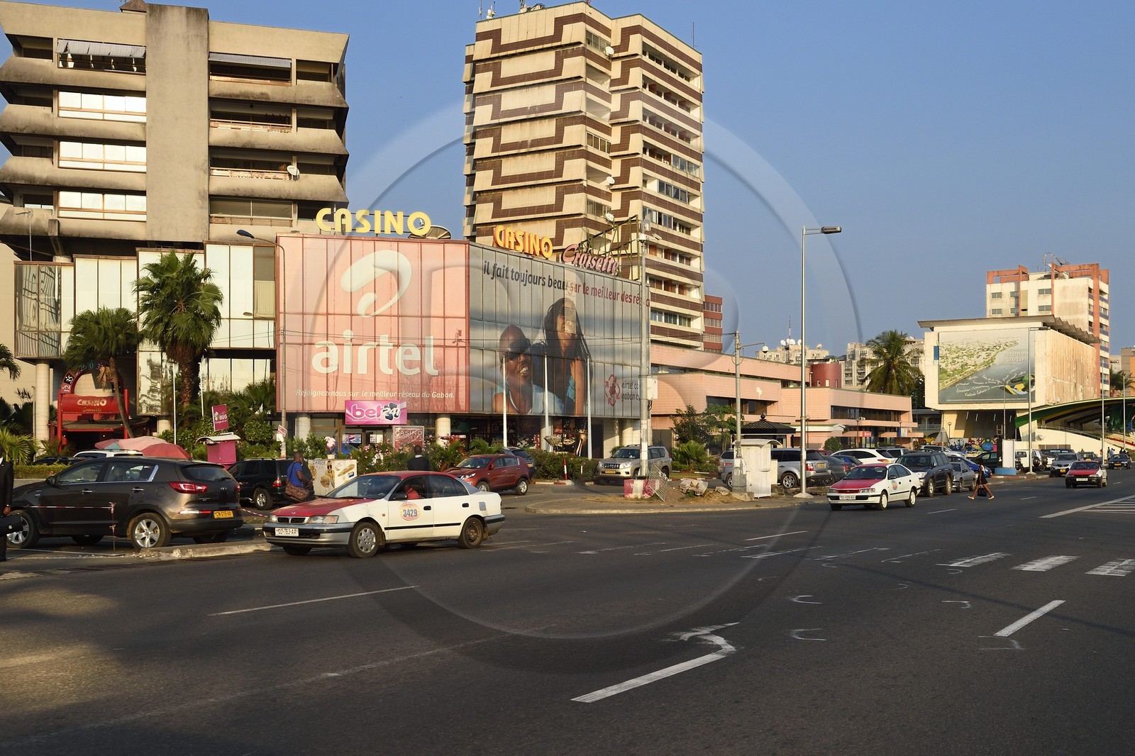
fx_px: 1009
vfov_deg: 41.1
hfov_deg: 58.7
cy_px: 378
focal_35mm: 32
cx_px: 568
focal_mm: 32
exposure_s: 1/1250
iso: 800
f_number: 9
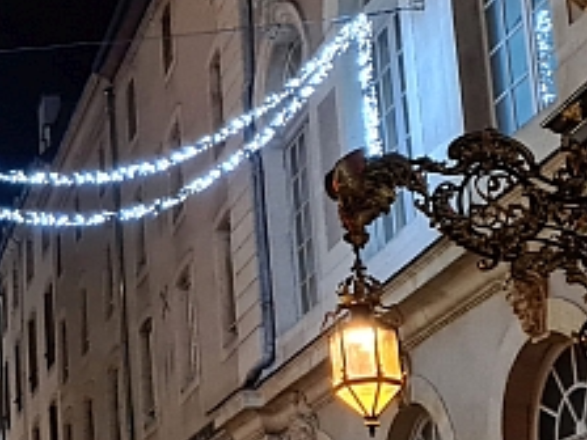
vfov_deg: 15.8
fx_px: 1577
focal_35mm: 93
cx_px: -270
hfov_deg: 18.8
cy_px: 359
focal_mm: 5.4
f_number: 1.8
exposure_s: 1/33
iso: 800
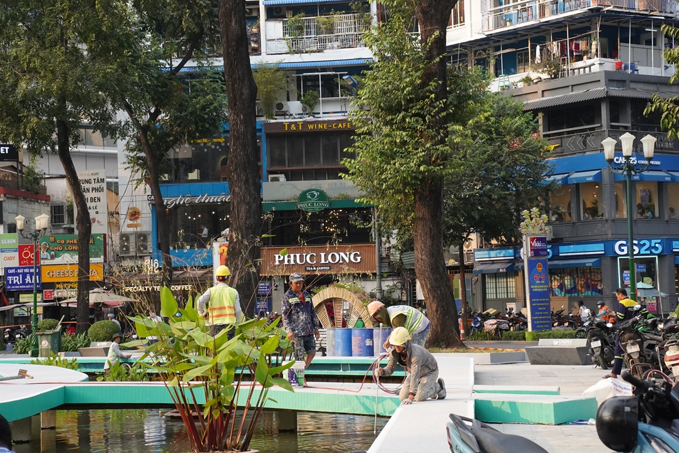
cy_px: 221
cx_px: 323
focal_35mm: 83
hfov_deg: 24.5
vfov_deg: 16.5
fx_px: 1566
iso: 4000
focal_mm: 75
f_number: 11
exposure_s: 1/500
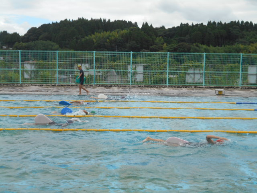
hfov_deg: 38.2
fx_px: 371
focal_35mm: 50
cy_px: 96
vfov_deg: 29.1
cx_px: 128
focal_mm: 8.8
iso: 80
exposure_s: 1/400
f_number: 4.5
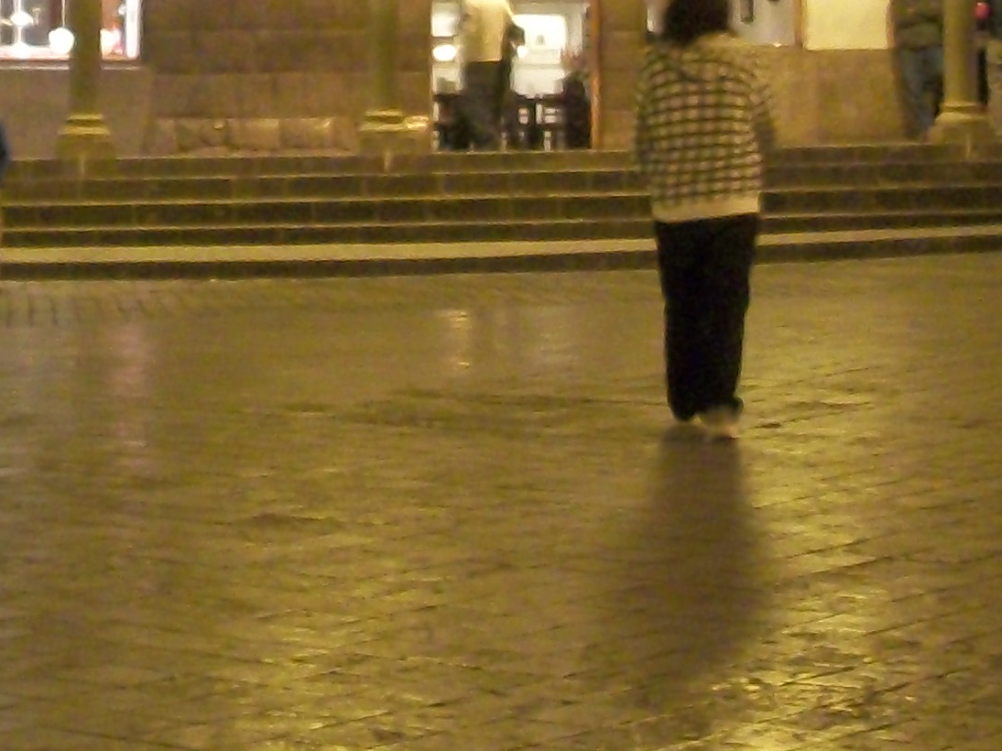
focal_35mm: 128
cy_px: -149
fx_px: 3704
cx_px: 223
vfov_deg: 11.4
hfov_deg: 15.3
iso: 250
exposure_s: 1/8
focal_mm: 6.3
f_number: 3.1
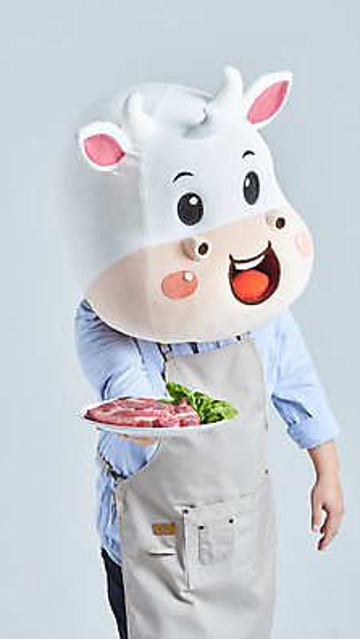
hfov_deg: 9.4
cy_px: 318
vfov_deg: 16.6
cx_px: 186
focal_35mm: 129
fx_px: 2187
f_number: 14
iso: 100
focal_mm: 122
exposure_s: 1/125
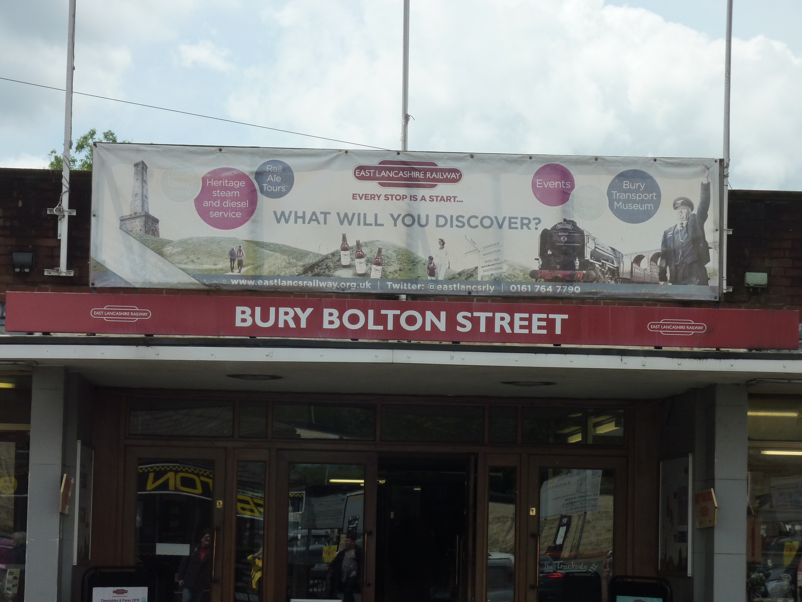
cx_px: 404
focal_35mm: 112
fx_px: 2595
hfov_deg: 17.6
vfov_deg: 13.2
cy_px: 300
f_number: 5.6
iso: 125
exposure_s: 1/640
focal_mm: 18.2
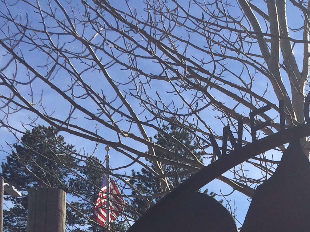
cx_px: 377
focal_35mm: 94
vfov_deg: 14.5
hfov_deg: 19.6
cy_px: 367
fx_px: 842
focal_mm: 4.15
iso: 32
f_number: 2.2
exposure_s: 1/2740
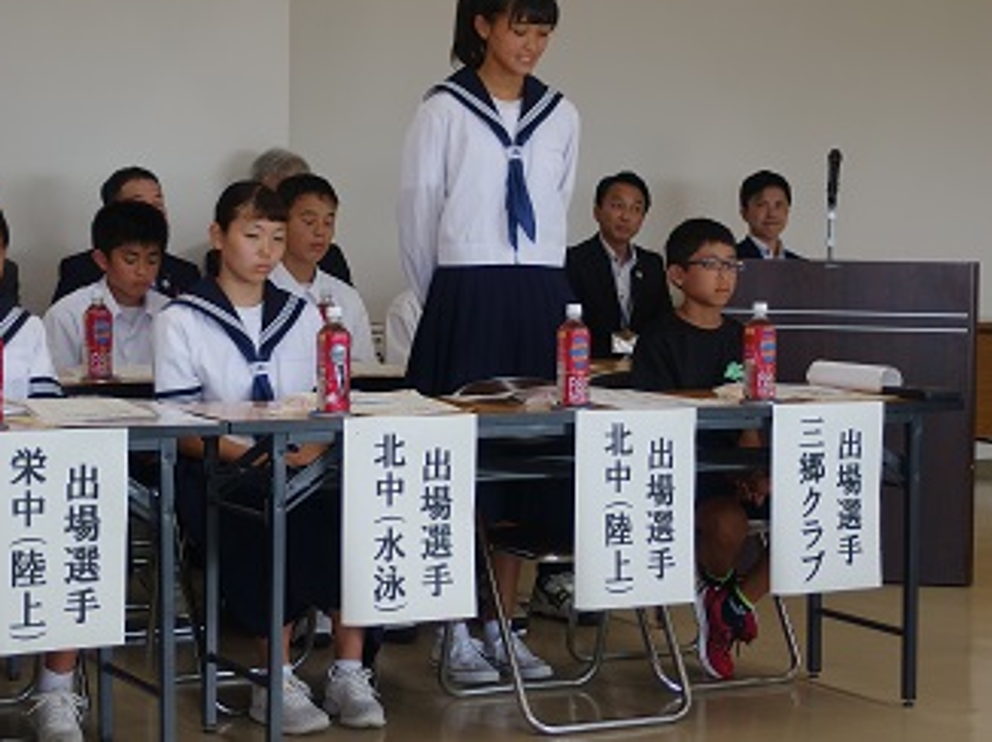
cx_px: 423
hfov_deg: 24.1
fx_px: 2320
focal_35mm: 81
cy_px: 289
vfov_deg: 18.2
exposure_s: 1/100
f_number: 2.2
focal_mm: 14.1
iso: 100
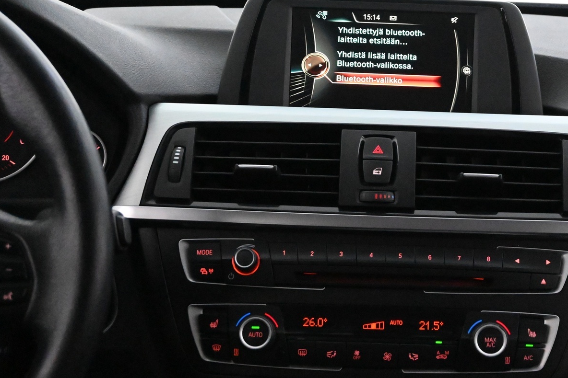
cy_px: 203
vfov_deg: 17.5
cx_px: 379
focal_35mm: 78
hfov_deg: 25.9
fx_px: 1230
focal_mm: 38
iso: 14400
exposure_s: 1/60
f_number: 5.6
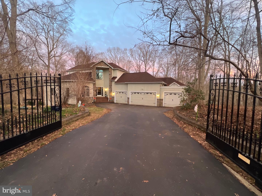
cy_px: 98
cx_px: 131
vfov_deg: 89.9
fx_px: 98
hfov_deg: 106.2
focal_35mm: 13
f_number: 1.8
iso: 400
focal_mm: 1.57
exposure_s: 1/60
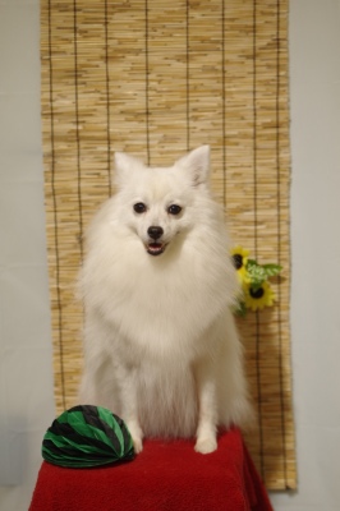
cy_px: 256
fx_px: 1164
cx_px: 170
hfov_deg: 16.6
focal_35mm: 82
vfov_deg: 24.8
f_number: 3.2
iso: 320
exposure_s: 1/160
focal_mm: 55
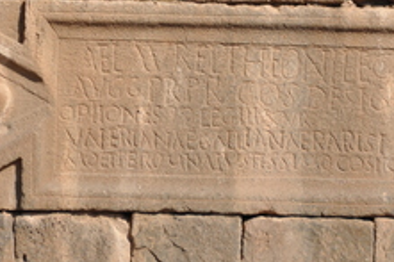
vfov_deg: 2.5
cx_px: 226
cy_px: 89
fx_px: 5993
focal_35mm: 548
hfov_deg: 3.8
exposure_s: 1/1000
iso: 200
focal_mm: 200
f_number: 5.6
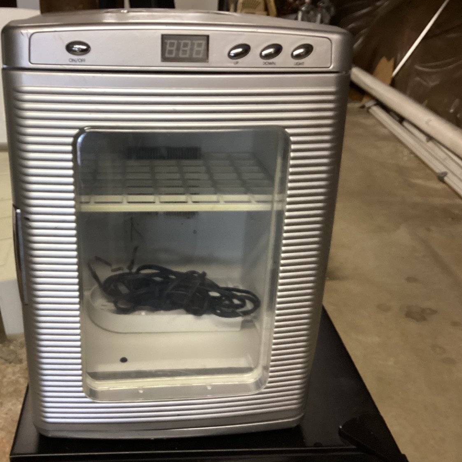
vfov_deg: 44.9
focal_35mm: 37
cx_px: 173
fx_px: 559
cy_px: 232
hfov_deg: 44.6
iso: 250
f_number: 2.4
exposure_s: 1/60
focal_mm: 3.3
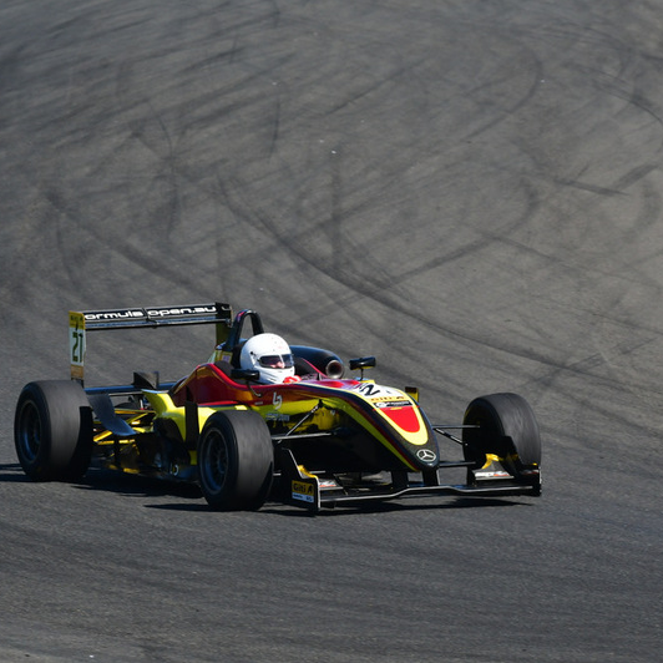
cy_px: 332
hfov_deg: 3.5
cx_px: 370
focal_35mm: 499
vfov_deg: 3.5
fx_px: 10813
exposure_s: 1/640
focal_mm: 260
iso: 500
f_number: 11
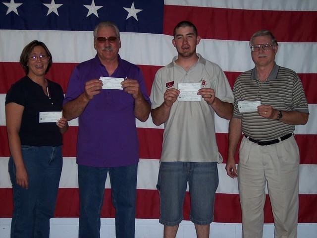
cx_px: 158
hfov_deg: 29.8
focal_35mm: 65
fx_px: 595
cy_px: 119
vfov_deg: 22.6
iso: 100
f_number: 3.4
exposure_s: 1/90
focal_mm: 13.3
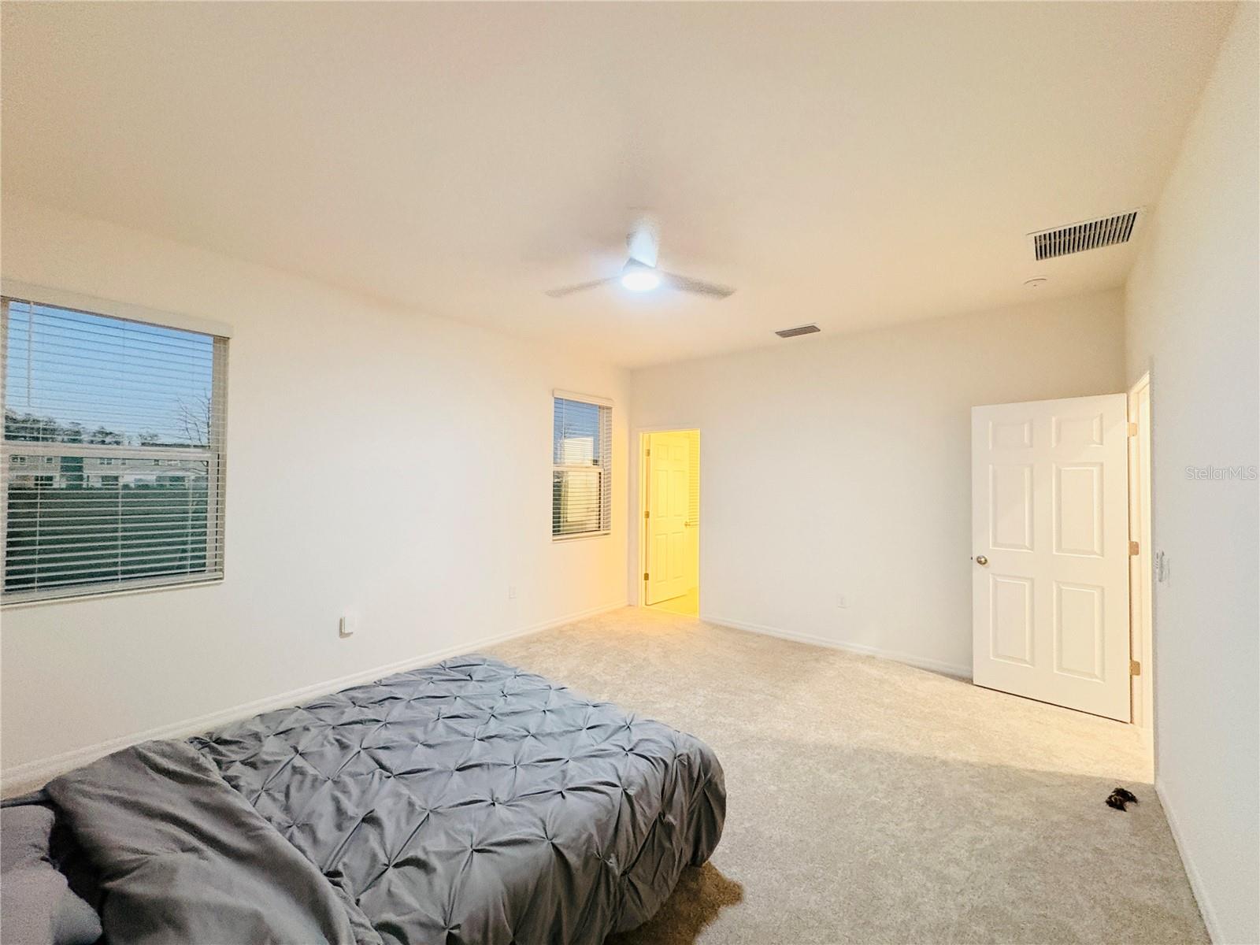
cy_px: 472
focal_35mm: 14
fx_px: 510
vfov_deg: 85.7
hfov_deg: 102.1
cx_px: 630
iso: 640
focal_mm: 2.22
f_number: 2.2
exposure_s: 1/60
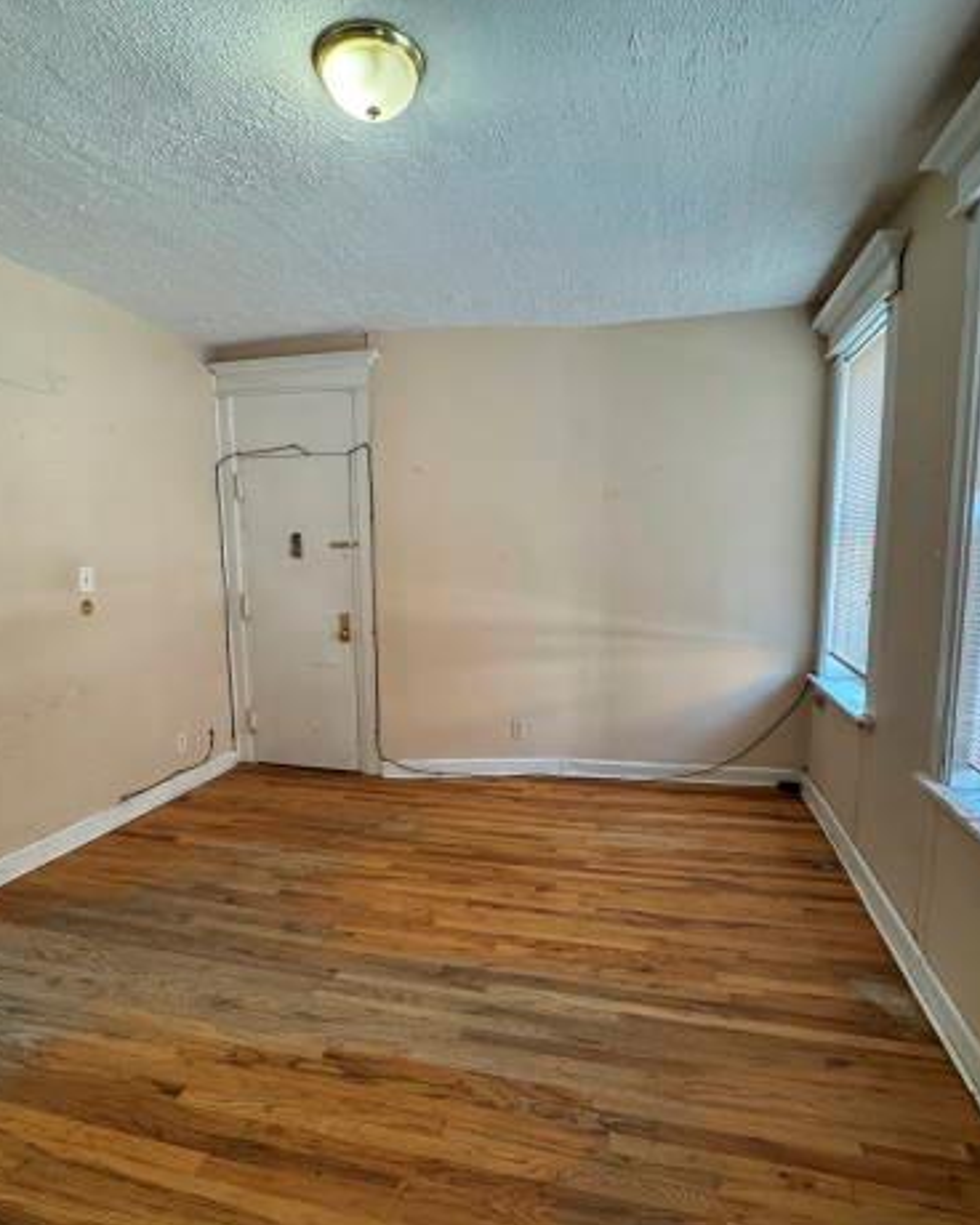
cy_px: 631
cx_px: 493
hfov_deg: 70.9
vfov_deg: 83.3
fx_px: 689
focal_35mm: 19
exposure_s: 1/120
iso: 320
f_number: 2.2
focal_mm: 2.22
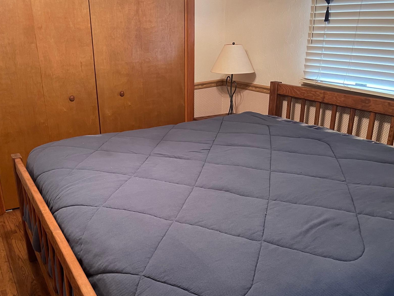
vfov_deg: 42.6
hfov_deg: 55.1
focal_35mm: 33
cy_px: 187
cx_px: 165
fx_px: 376
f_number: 1.6
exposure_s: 1/30
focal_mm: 5.1
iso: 500
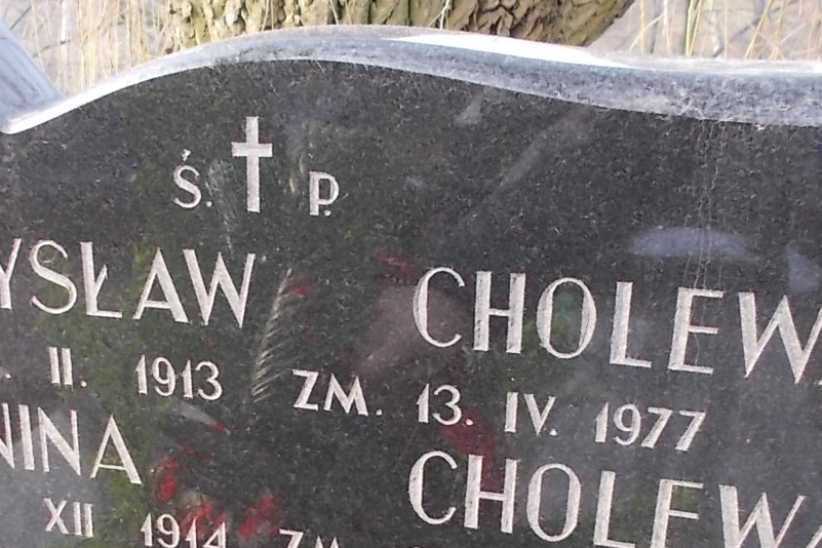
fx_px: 1233
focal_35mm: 54
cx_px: 299
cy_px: 439
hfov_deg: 36.6
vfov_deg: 24.7
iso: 80
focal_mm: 4.6
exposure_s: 1/50
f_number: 3.2
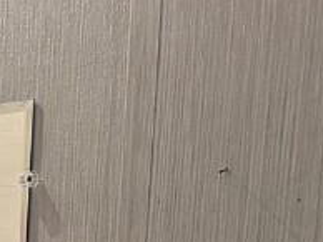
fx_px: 1184
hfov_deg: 14.4
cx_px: -176
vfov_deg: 10.5
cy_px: 519
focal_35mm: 127
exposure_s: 1/60
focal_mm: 6.86
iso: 320
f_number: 1.78
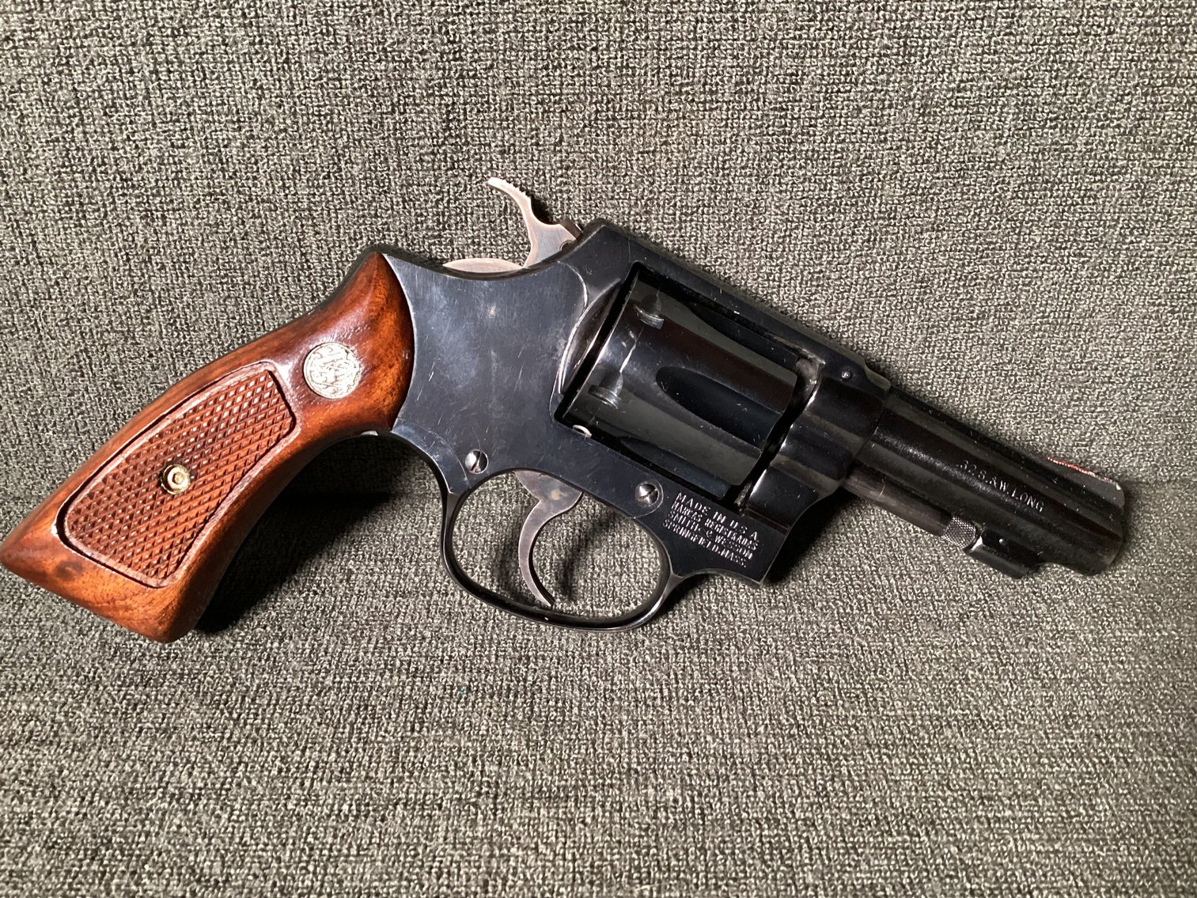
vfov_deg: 45.4
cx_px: 598
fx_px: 1072
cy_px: 449
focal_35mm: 31
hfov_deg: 58.3
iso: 400
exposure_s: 1/30
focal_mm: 3.3
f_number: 2.4
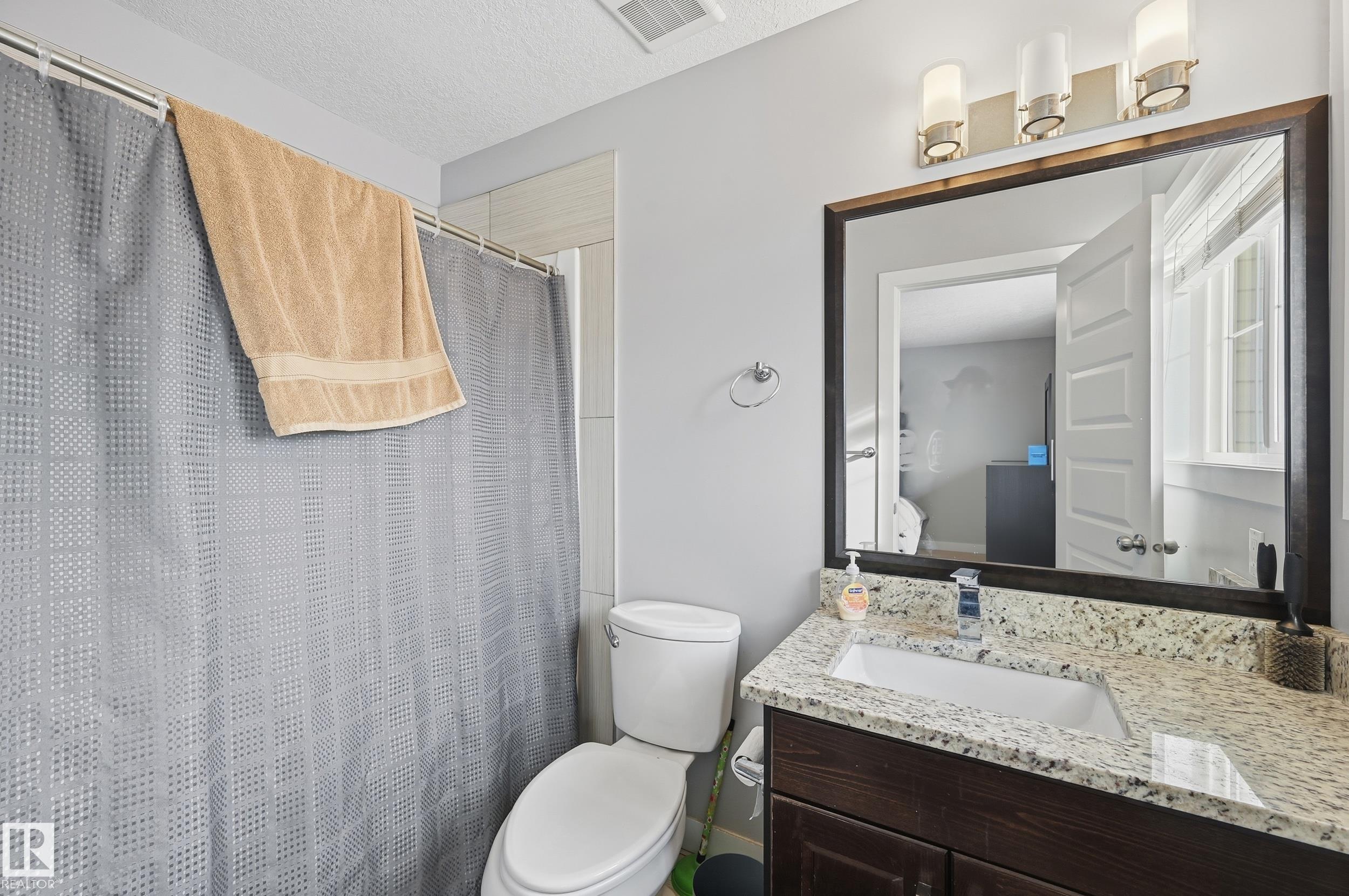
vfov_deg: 81.1
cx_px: 674
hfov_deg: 104.3
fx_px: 524
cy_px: 448
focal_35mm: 14
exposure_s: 1/50
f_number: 8
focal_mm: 14
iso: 100
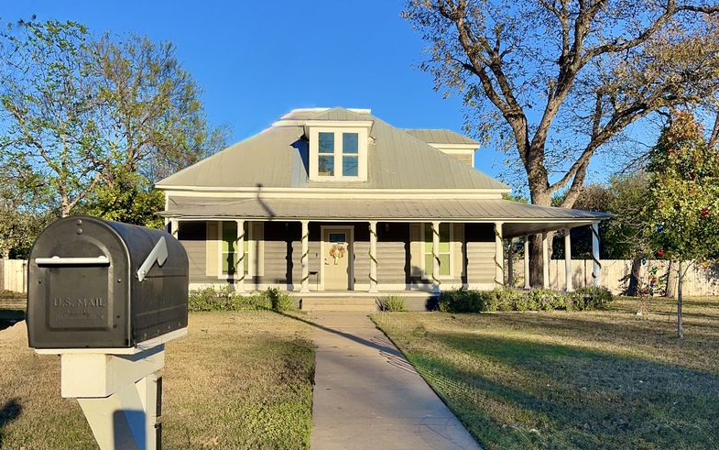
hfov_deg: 55.3
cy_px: 256
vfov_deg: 36.2
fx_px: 686
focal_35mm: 35
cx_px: 365
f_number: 1.78
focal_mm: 6.76
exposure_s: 1/4608
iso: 80
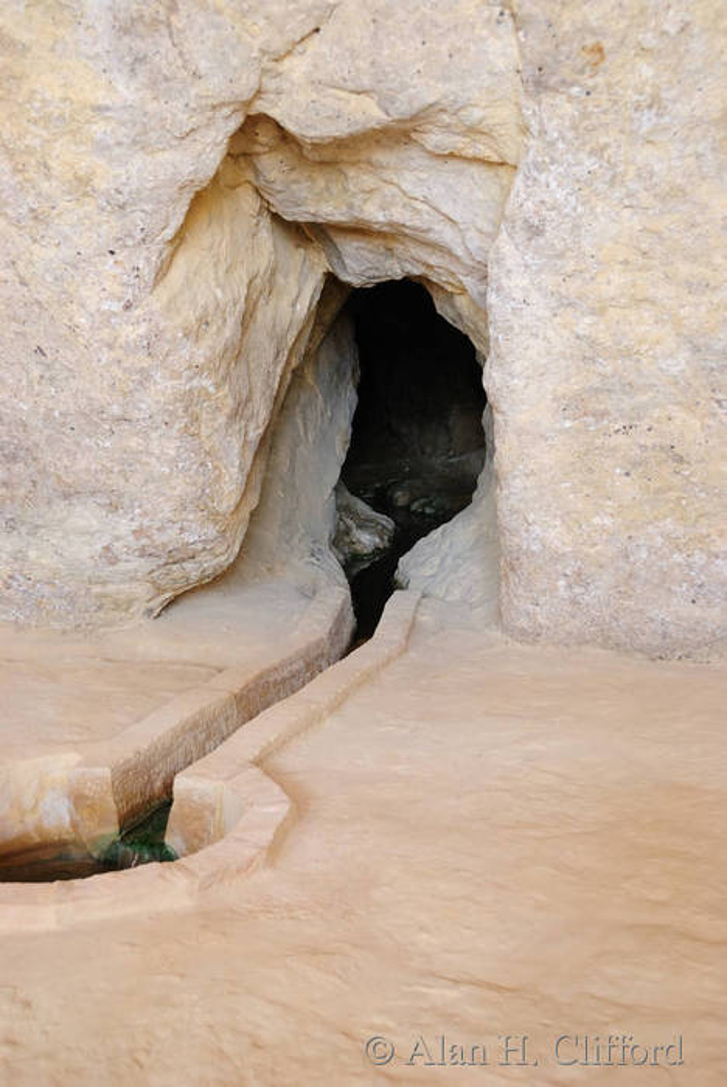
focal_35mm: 46
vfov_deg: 42.3
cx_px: 364
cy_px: 544
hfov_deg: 29.0
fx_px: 1406
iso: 450
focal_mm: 31
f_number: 4.2
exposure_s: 1/30
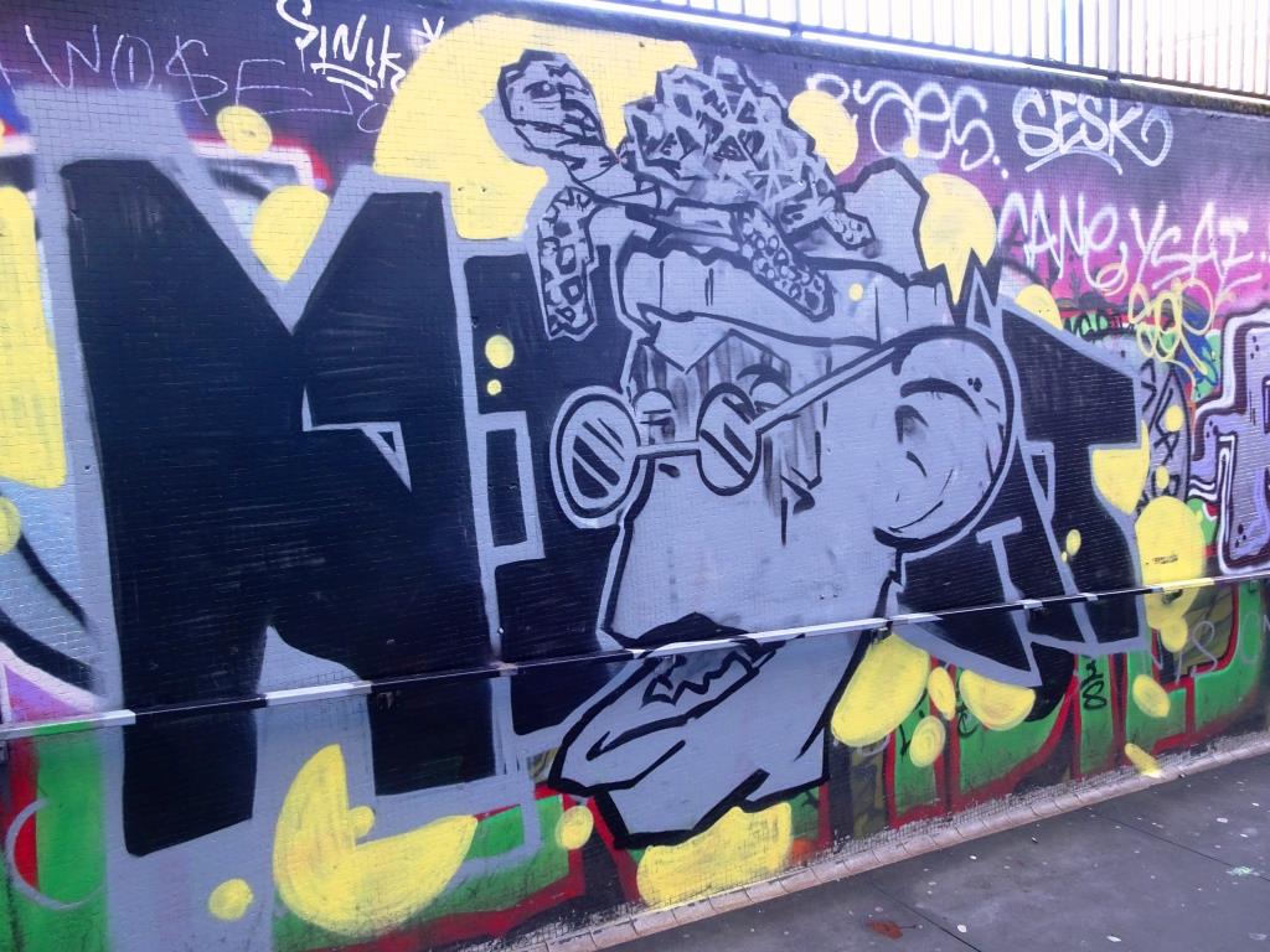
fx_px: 881
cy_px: 476
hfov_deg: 71.6
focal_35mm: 24
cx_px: 635
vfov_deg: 56.8
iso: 250
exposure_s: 1/30
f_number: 3.5
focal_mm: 4.1
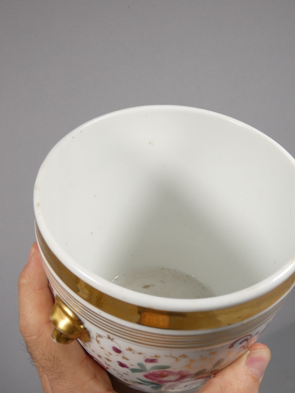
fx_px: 489
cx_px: 148
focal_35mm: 43
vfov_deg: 43.9
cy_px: 196
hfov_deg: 33.6
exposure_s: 1/125
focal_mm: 7.8
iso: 160
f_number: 3.7
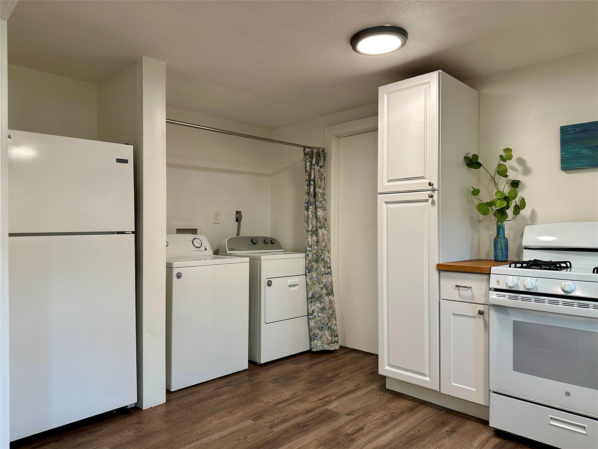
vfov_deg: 56.8
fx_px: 415
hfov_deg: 71.6
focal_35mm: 24
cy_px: 224
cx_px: 299
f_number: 1.78
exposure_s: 1/60
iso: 125
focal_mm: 6.86
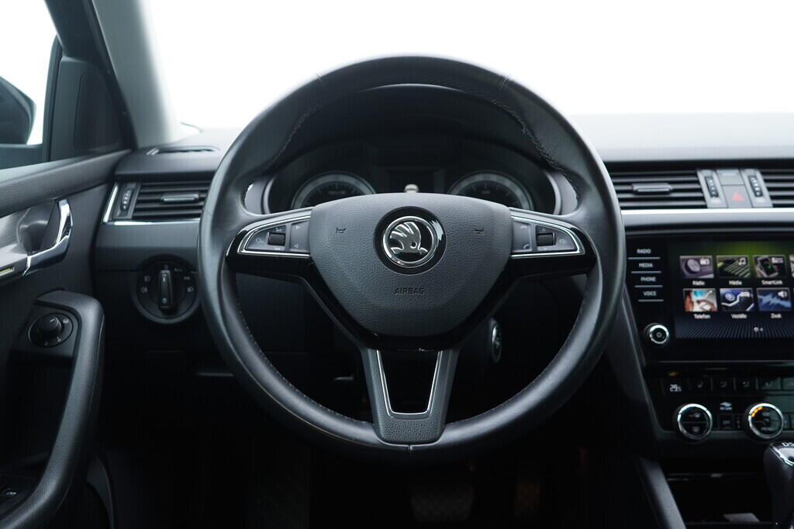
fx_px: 794
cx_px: 397
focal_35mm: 36
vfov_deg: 36.9
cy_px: 264
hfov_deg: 53.1
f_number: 2.8
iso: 250
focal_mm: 24
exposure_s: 1/40
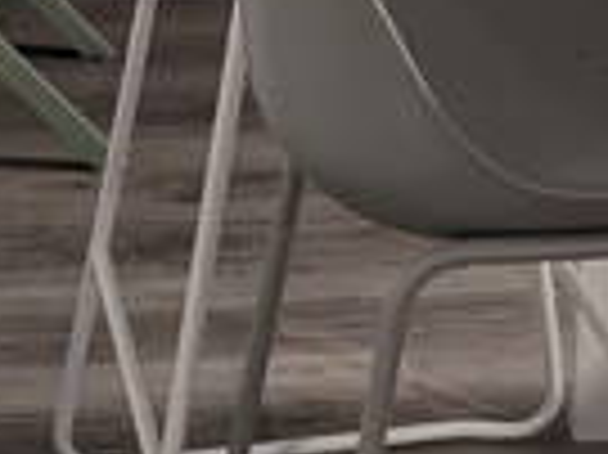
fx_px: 2773
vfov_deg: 9.3
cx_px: 590
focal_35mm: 158
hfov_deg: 12.4
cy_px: -27
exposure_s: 1/25
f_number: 1.73
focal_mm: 4.38
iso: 698
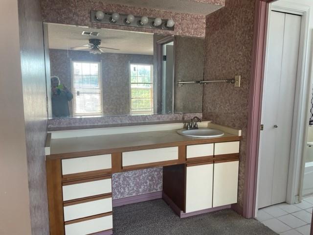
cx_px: 156
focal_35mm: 26
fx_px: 235
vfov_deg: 53.1
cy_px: 118
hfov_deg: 67.3
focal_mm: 4.2
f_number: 1.6
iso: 80
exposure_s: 1/121
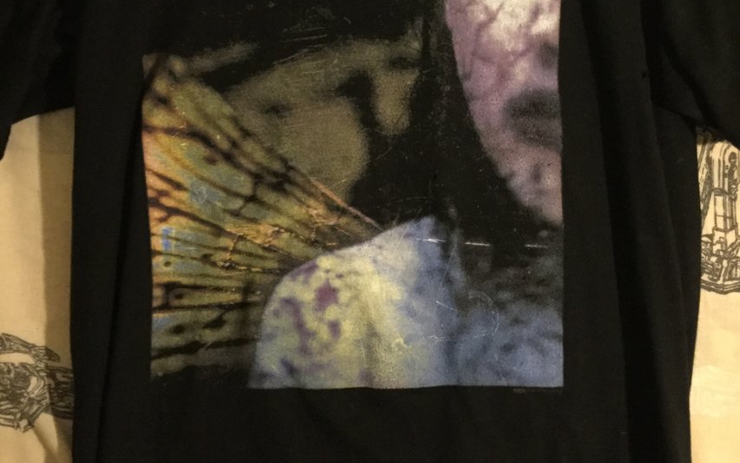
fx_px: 888
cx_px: 371
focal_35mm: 44
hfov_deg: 45.3
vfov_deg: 29.0
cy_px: 140
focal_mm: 3.3
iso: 400
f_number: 2.4
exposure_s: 1/17
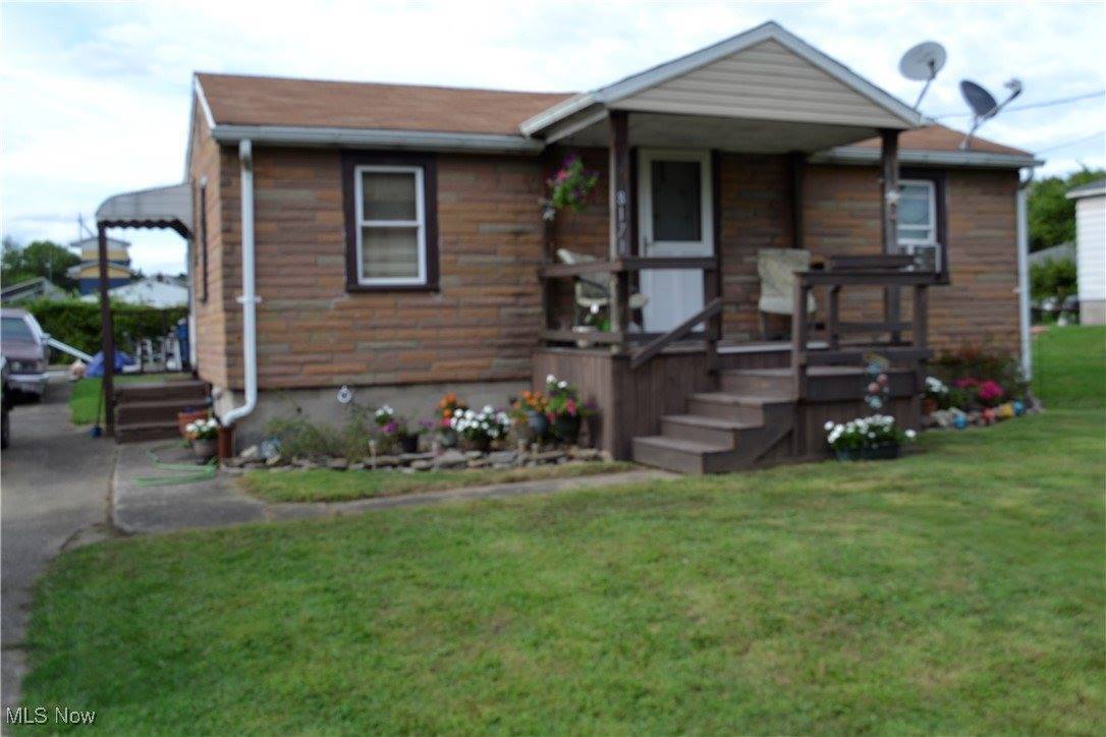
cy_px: 368
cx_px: 553
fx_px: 1106
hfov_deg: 53.1
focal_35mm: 36
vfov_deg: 36.9
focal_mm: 24
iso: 100
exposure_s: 1/125
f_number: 5.6
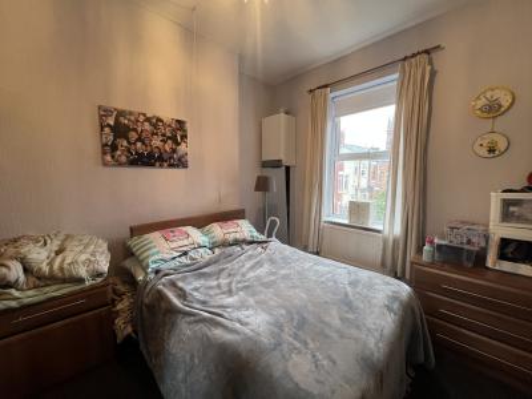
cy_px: 200
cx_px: 266
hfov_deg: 106.2
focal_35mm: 13
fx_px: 200
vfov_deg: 89.9
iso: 160
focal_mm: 1.57
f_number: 1.8
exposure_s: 1/100
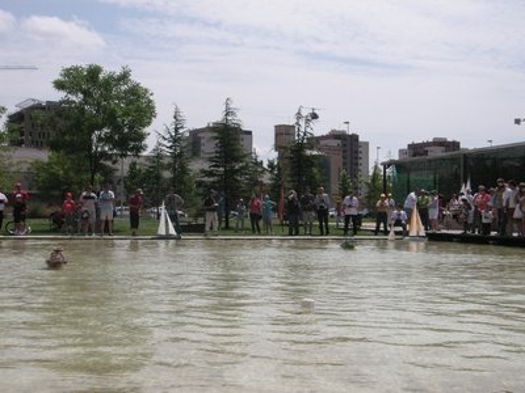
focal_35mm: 52
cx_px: 262
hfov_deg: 36.8
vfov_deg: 28.0
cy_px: 196
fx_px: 789
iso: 50
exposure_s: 1/350
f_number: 7.1
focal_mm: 8.6
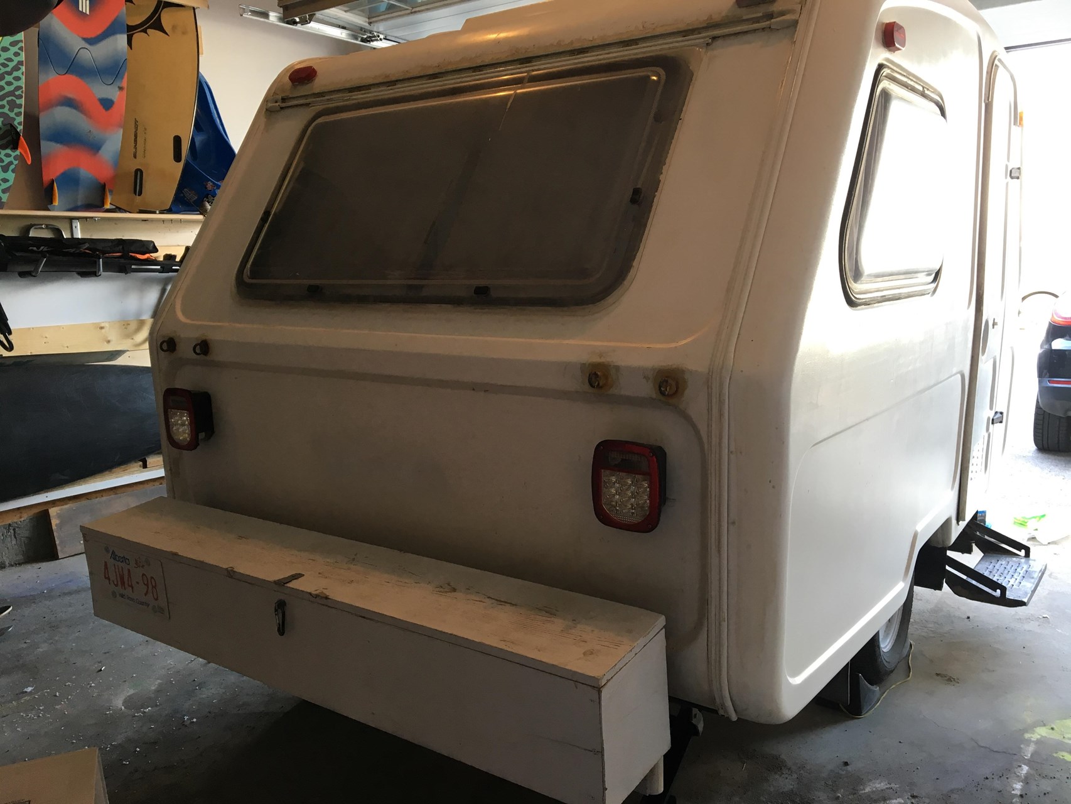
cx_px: 536
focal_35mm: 29
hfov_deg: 61.7
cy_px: 402
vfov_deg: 48.2
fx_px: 897
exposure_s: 1/30
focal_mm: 4.15
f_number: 2.2
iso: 50
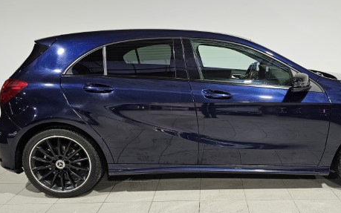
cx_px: 218
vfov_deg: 37.2
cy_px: 126
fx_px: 316
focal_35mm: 34
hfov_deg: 55.9
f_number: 1.7
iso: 160
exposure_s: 1/100
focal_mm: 6.3
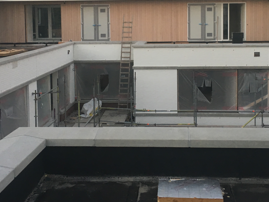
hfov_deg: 37.4
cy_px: 41
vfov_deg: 28.0
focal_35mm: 51
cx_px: 149
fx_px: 396
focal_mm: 4.15
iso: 50
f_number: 2.2
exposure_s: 1/33
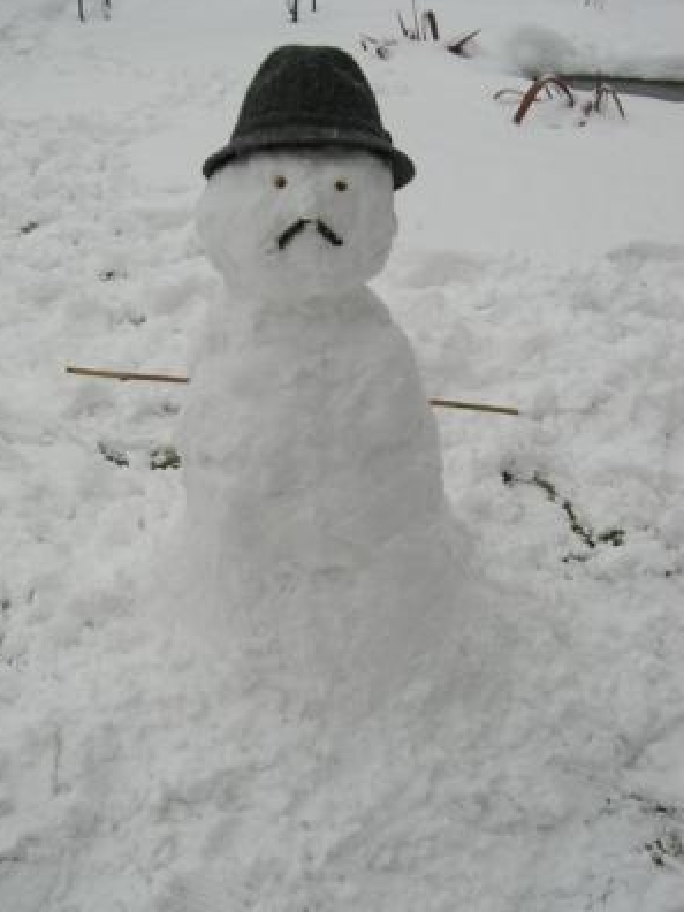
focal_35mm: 43
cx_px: 316
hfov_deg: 33.6
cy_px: 433
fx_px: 1133
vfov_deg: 43.8
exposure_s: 1/250
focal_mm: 6.2
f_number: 4.3
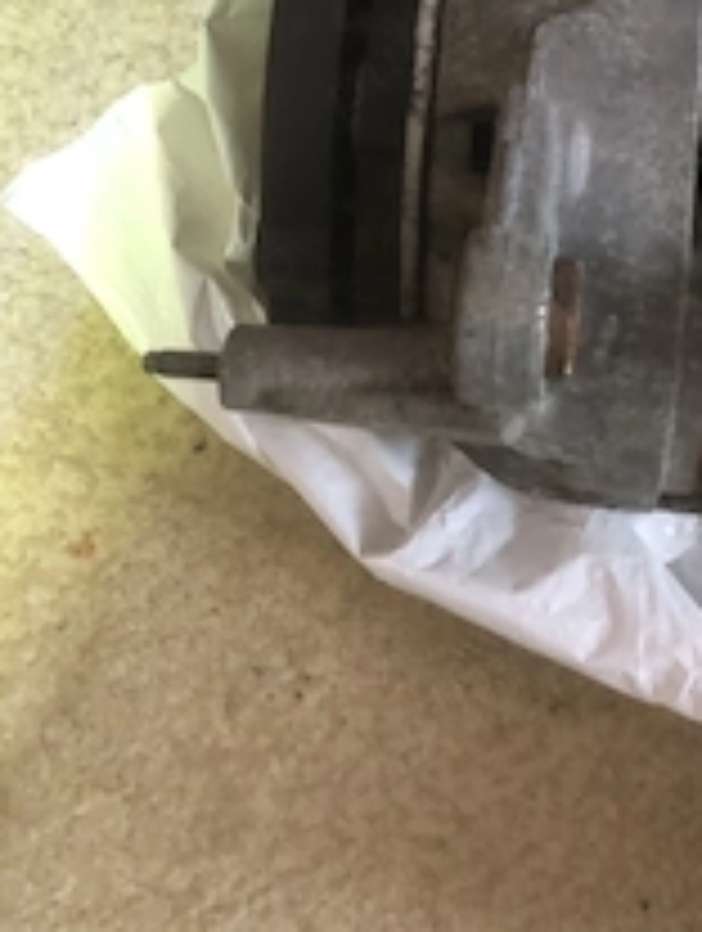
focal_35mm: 54
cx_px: 626
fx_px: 1456
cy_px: 81
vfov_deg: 33.5
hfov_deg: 26.3
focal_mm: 3.99
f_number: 1.8
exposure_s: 1/8
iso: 100
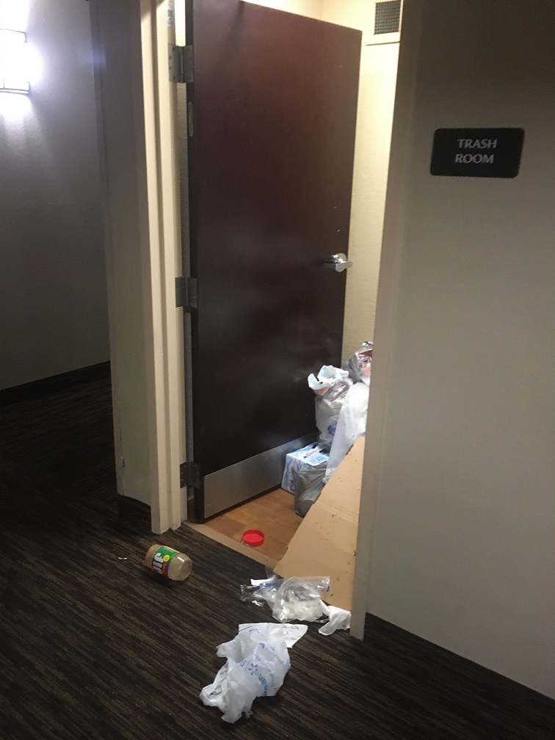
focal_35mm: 29
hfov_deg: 48.2
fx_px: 620
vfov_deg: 61.7
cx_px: 278
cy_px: 370
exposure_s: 1/15
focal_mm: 4.15
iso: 250
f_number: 2.2
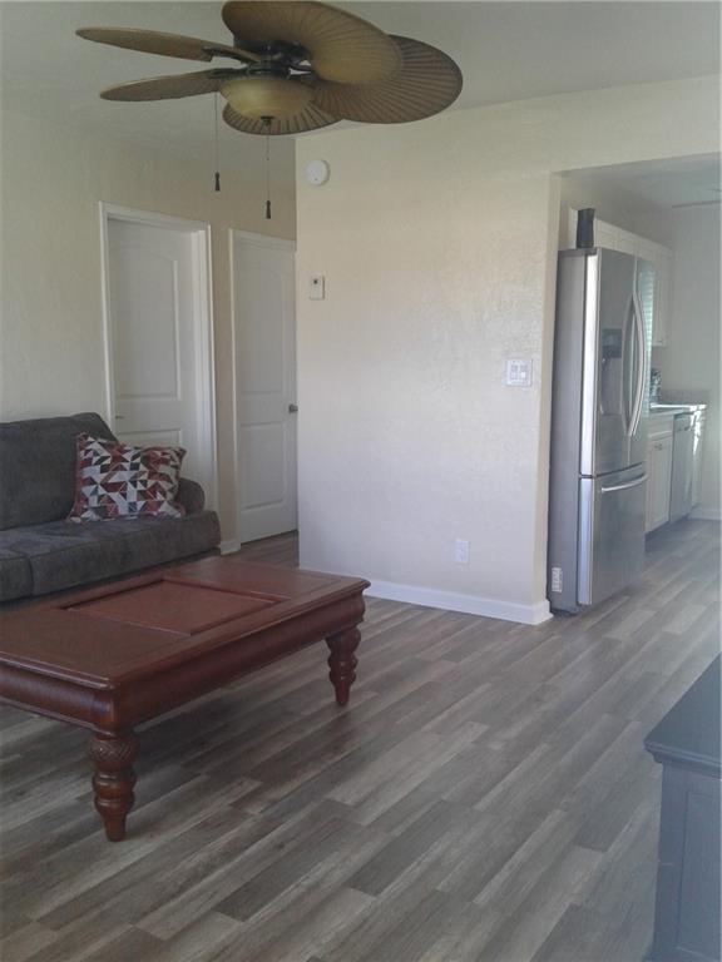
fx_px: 918
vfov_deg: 55.4
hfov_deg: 42.9
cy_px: 481
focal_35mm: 33
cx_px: 361
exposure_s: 1/60
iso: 50
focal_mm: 3.3
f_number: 2.2
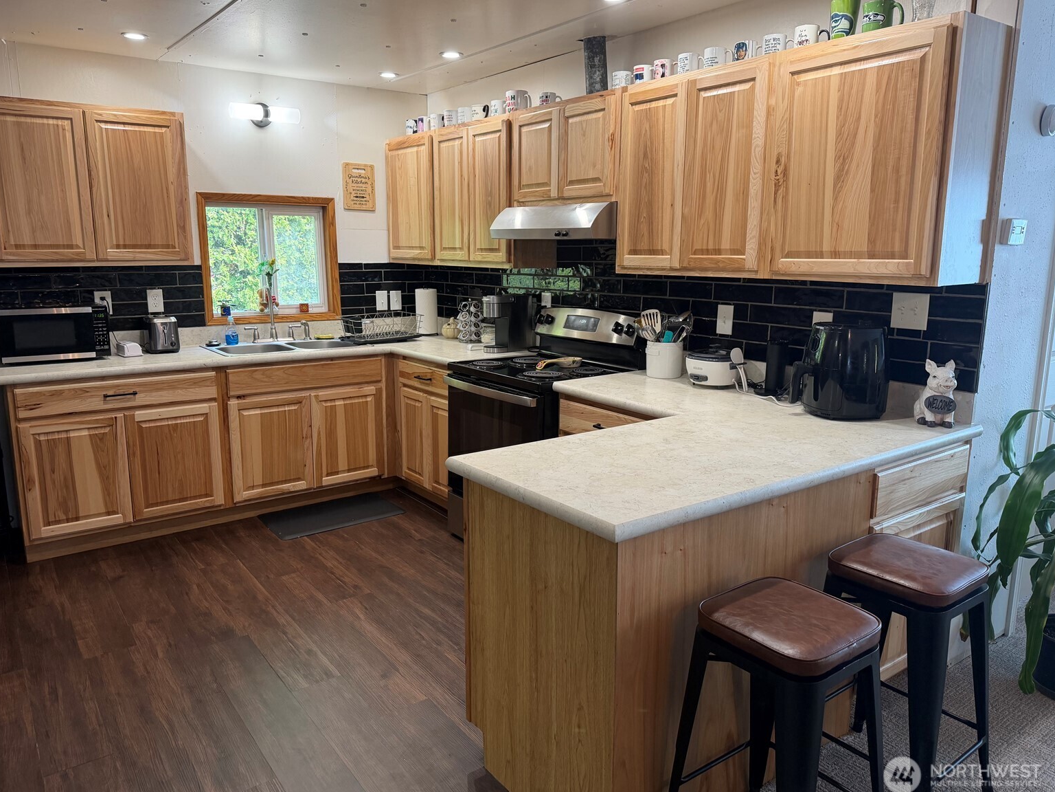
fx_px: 762
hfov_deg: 69.4
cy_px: 390
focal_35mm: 25
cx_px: 512
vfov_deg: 54.9
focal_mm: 6.76
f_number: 1.78
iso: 160
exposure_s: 1/120
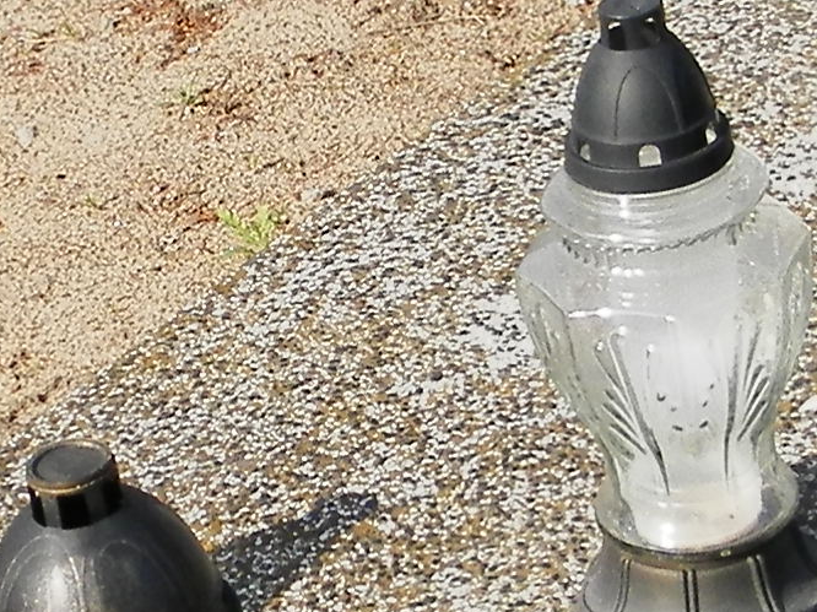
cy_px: 245
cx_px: 287
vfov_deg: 8.6
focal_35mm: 173
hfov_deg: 11.4
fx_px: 4082
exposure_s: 1/100
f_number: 8.7
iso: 80
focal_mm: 4.5
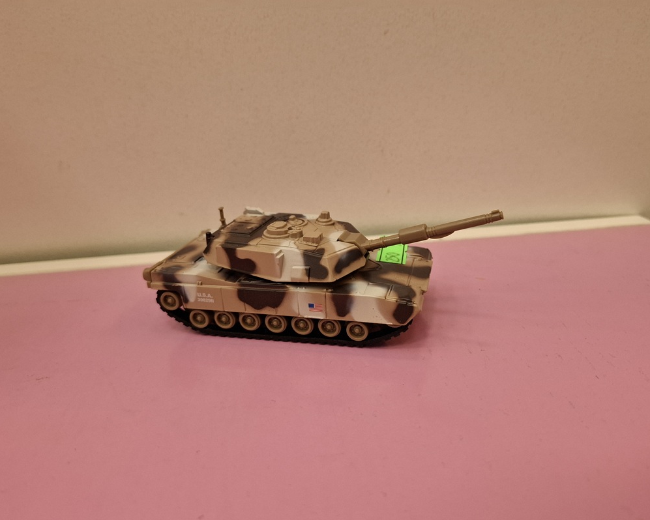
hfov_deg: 70.3
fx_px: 462
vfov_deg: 58.8
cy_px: 260
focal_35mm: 24
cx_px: 336
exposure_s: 1/100
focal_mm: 5.54
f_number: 1.8
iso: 100
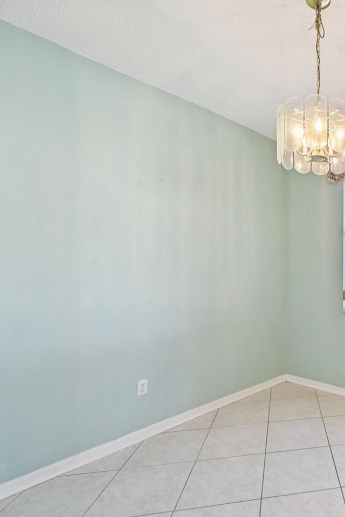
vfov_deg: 78.6
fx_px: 316
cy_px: 267
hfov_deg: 47.2
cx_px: 348
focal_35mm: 22
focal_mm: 14
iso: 400
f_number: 8
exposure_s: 1/60
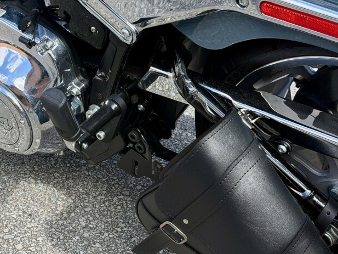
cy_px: 103
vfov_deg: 17.8
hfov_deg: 23.1
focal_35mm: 83
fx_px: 811
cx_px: 55
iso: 64
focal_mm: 6.76
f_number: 1.78
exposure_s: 1/1307
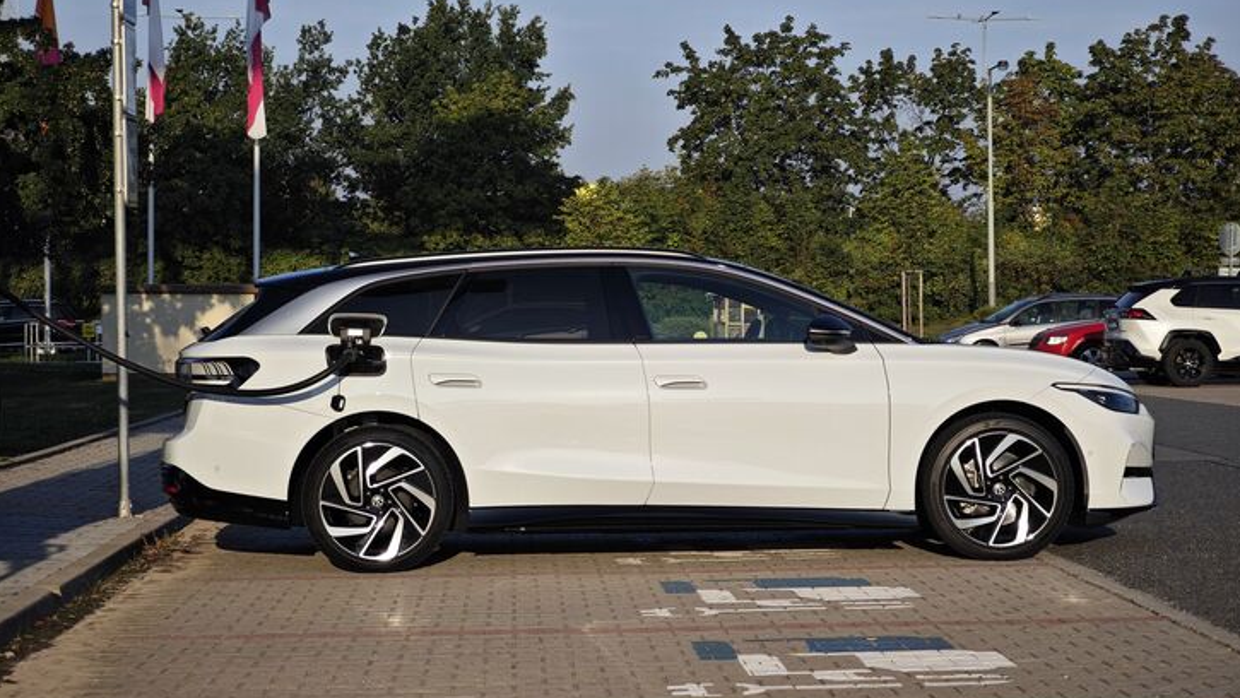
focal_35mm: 83
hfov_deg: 25.6
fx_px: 2729
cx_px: 623
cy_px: 368
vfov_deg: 14.6
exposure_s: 1/2847
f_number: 1.8
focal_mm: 12.28
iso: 50
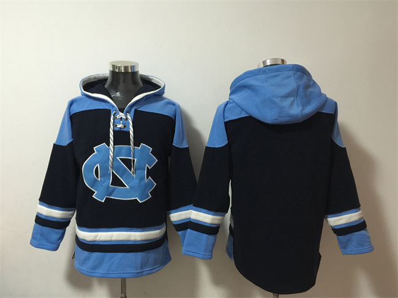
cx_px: 199
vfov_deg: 48.2
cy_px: 149
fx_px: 333
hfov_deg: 61.7
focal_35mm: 29
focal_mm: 4.15
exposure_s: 1/8
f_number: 2.2
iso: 125
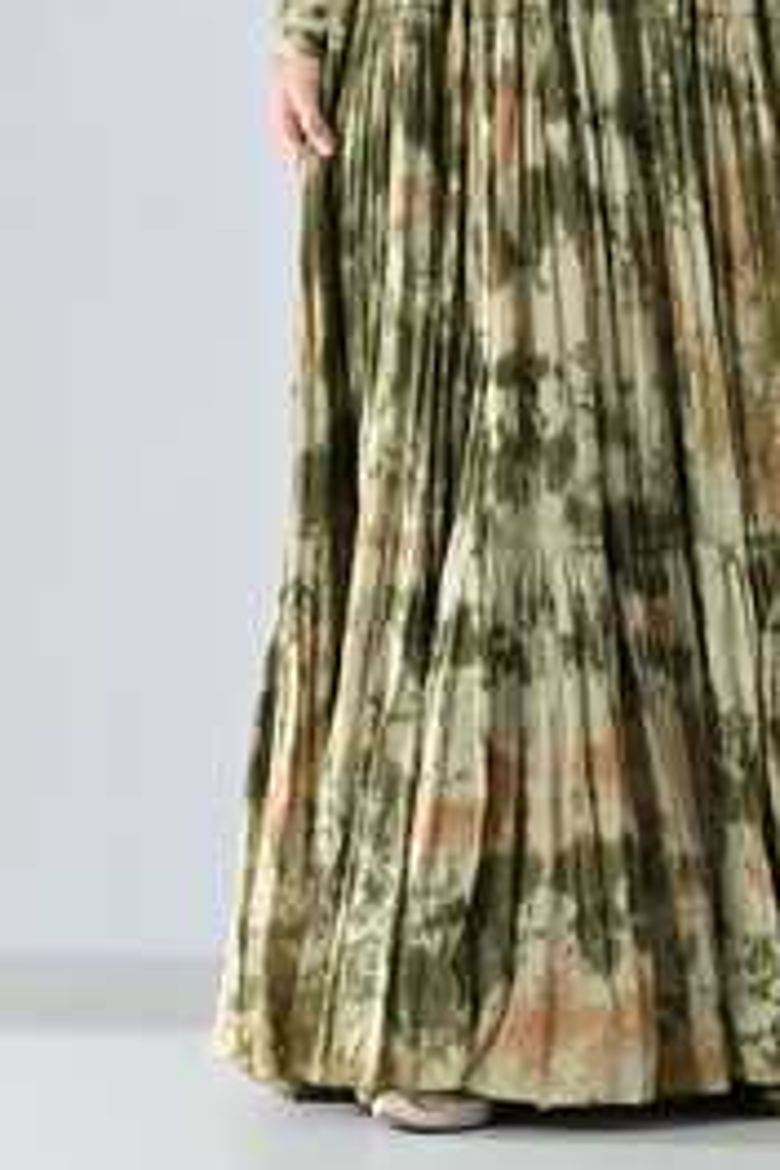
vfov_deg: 15.0
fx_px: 4387
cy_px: 47
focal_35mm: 135
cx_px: 669
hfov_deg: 10.1
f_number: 8
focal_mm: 68
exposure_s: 1/160
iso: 200
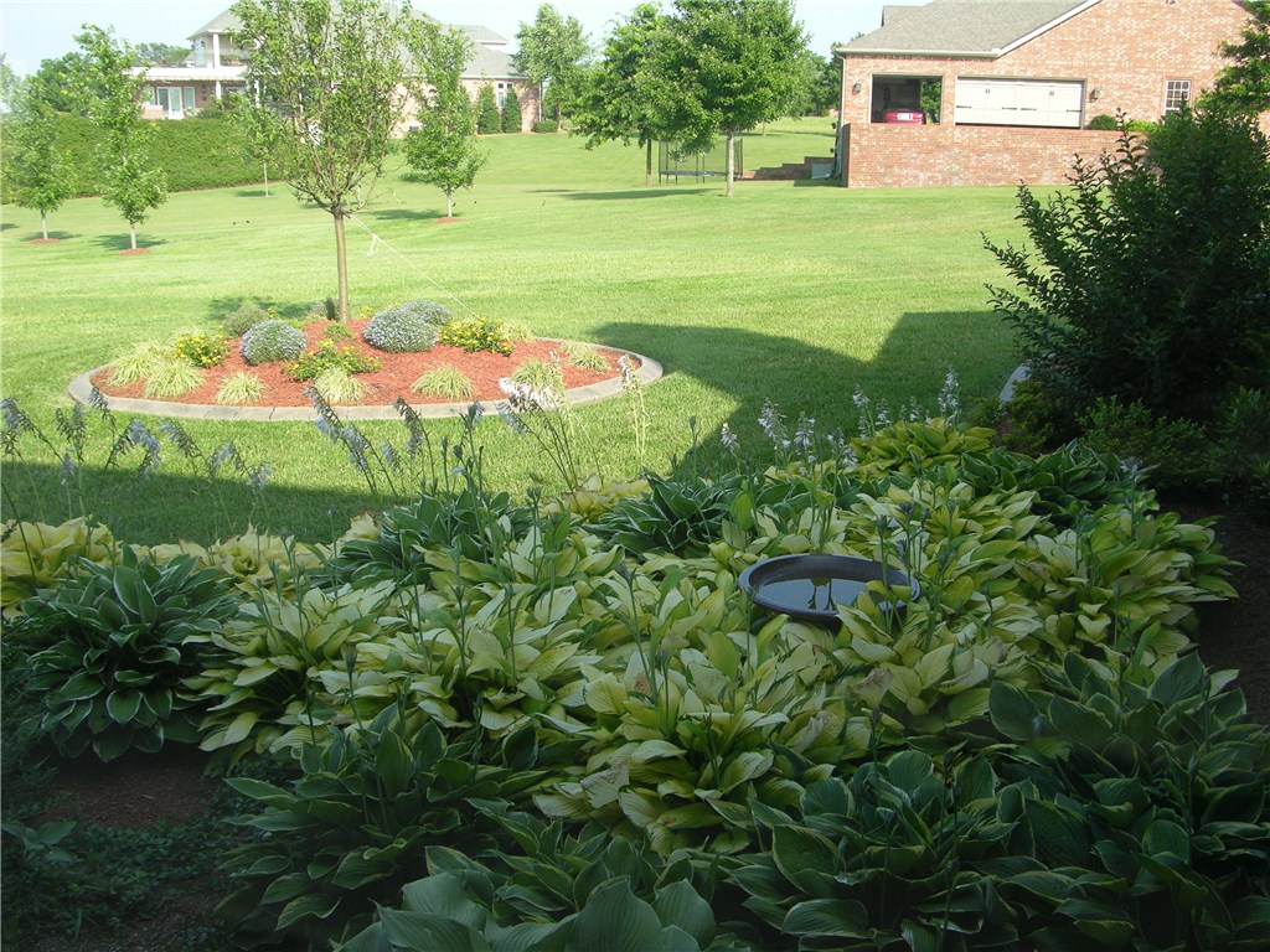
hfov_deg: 52.6
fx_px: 1284
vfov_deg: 40.7
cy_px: 476
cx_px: 635
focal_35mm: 35
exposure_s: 1/73.2
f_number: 4
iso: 50
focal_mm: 8.9
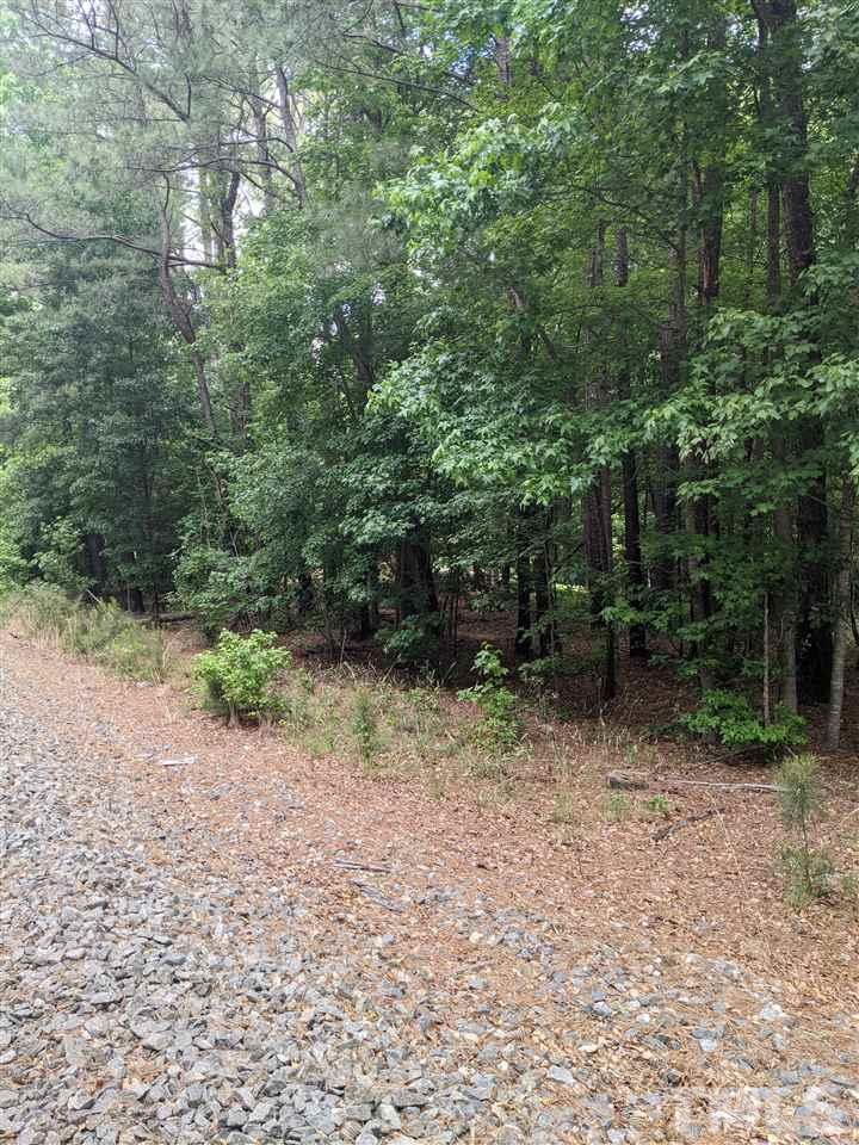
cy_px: 572
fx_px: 893
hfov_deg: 51.4
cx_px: 430
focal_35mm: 27
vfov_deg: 65.3
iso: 57
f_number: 1.73
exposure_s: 1/469
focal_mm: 4.38
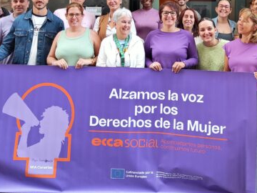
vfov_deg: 28.2
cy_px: 9
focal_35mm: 49
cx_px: 152
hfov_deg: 38.8
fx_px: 364
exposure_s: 1/100
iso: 99
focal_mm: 5.59
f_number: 1.88
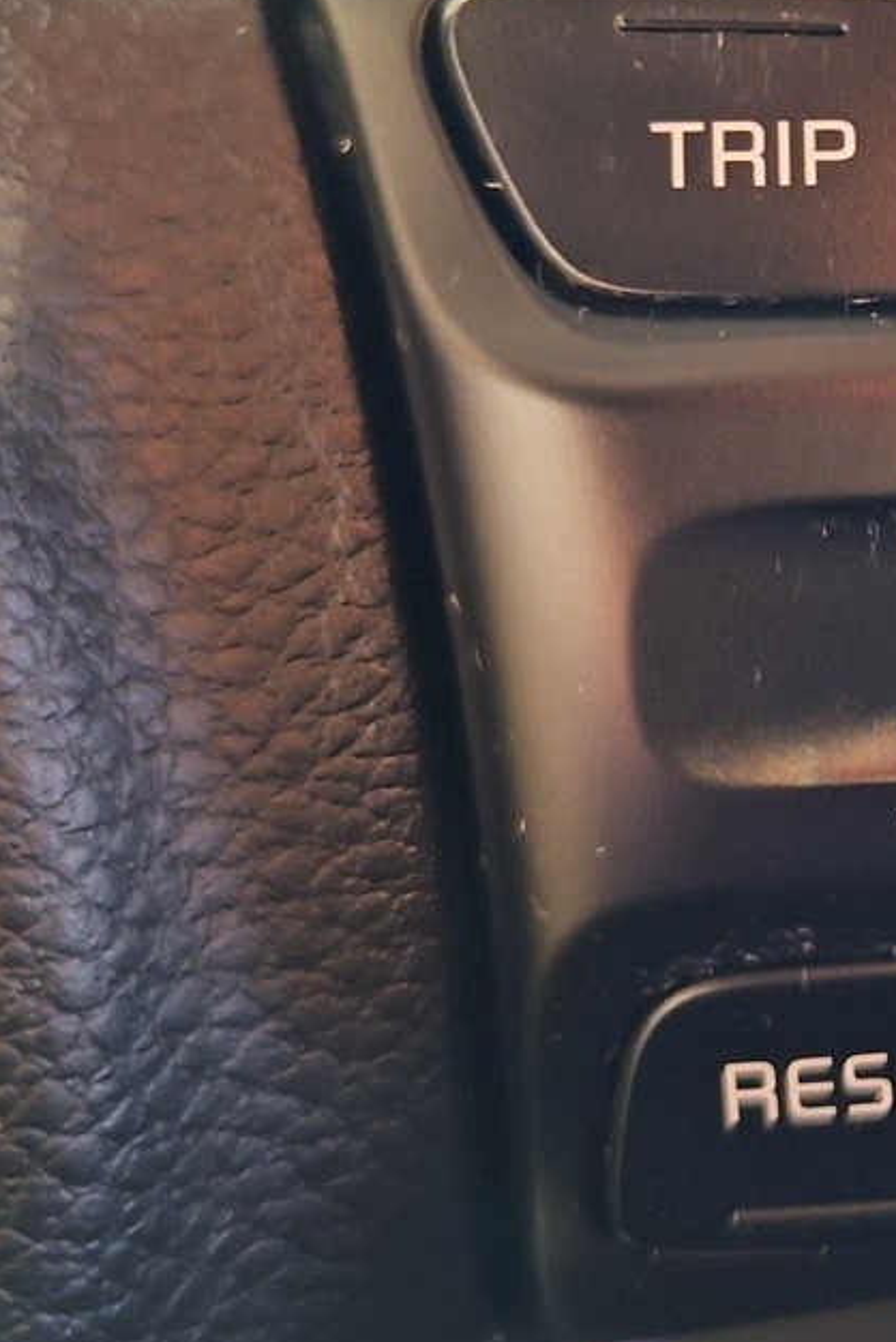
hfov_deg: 22.6
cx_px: 1093
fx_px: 2051
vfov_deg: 35.7
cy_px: 388
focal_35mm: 55
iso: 400
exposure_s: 1/20
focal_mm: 5.54
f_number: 1.8
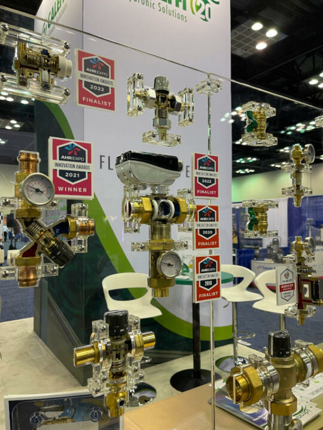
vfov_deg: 67.3
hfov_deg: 53.1
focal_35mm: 26
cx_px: 162
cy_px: 215
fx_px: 323
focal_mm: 5.1
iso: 100
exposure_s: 1/60
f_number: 1.6
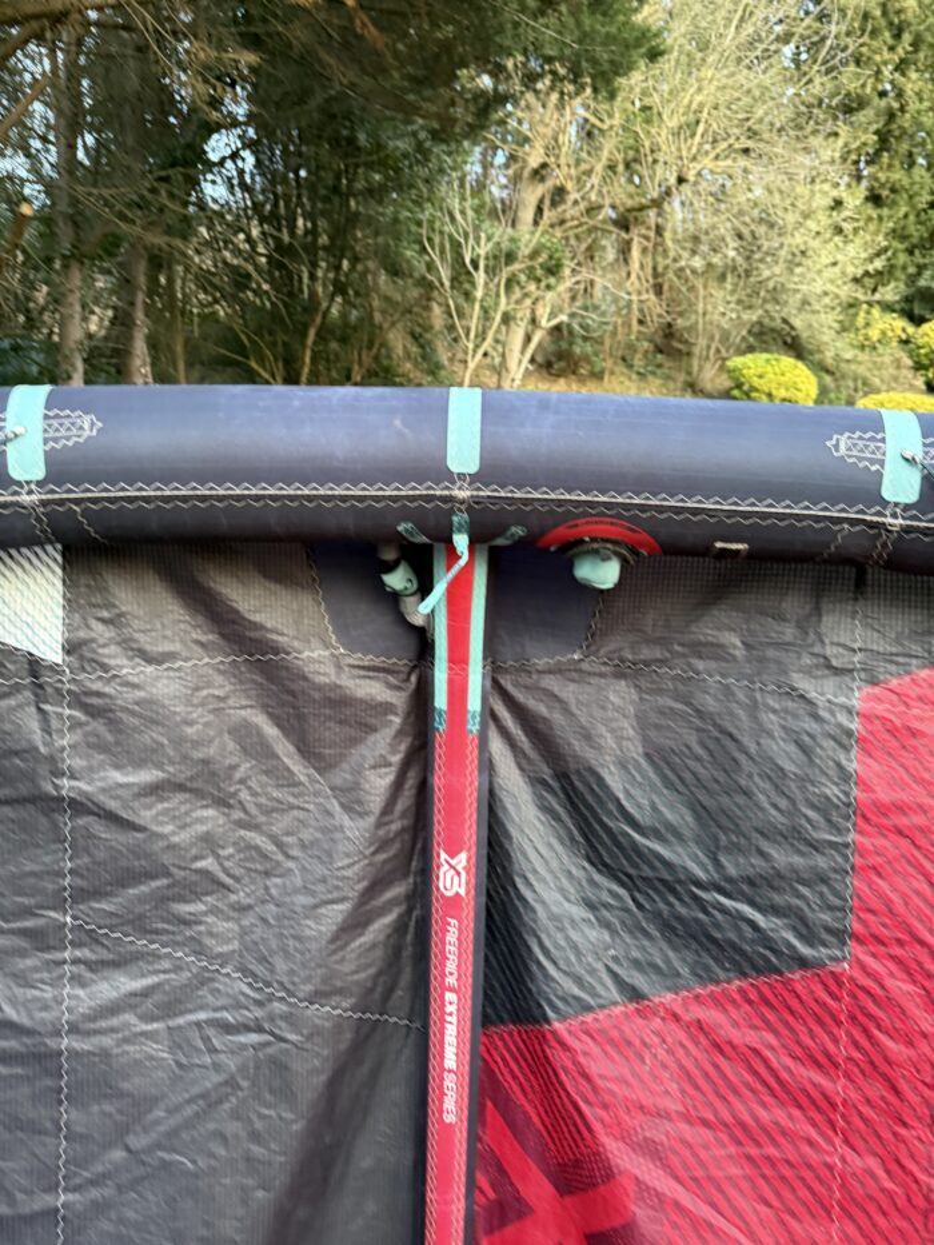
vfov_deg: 71.6
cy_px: 622
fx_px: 863
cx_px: 467
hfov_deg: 56.8
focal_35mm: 24
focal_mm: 6.76
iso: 320
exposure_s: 1/60
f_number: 1.78
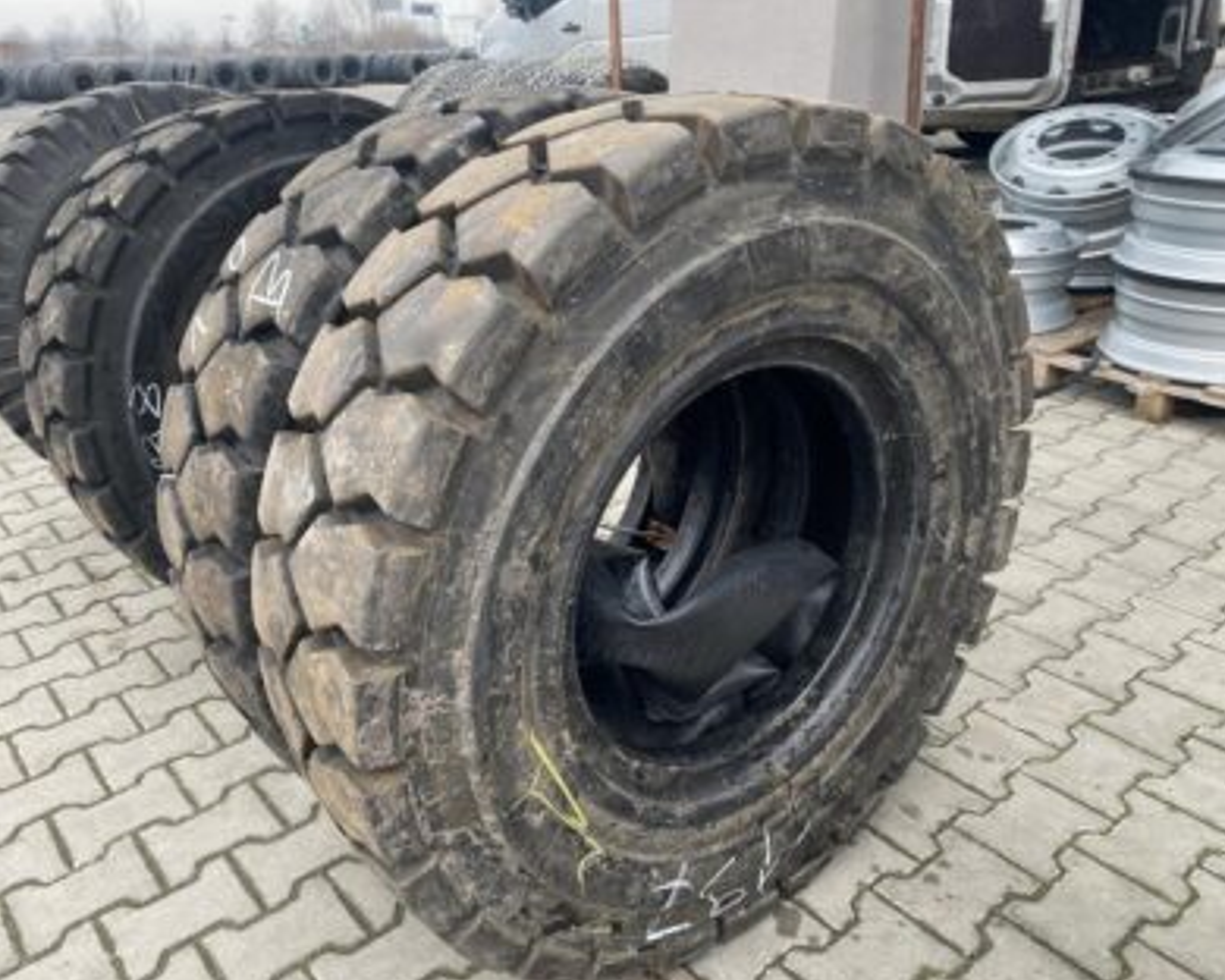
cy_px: 501
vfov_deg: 51.5
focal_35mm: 28
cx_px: 569
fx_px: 1015
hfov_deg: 62.1
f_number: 1.8
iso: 40
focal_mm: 4.25
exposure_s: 1/122
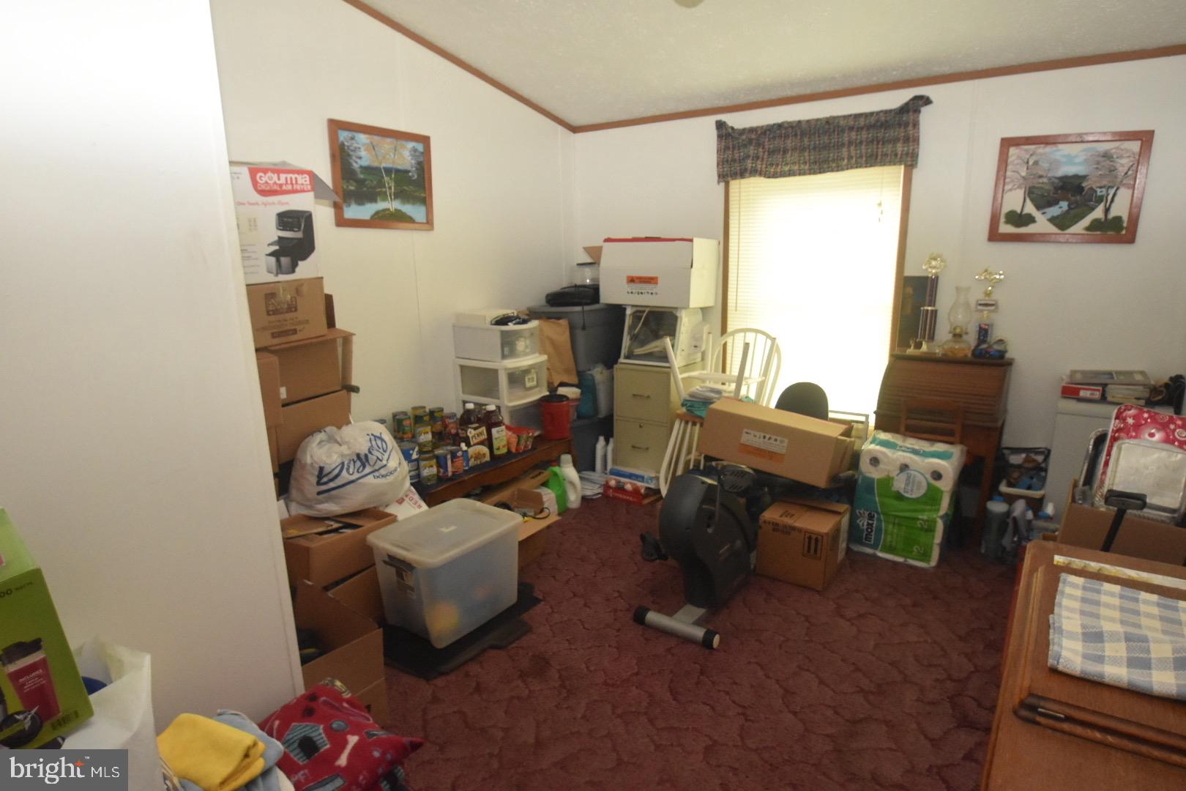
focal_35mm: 20
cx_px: 593
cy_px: 396
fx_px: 642
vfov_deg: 63.2
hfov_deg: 85.4
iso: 3200
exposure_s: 1/40
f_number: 4
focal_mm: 13
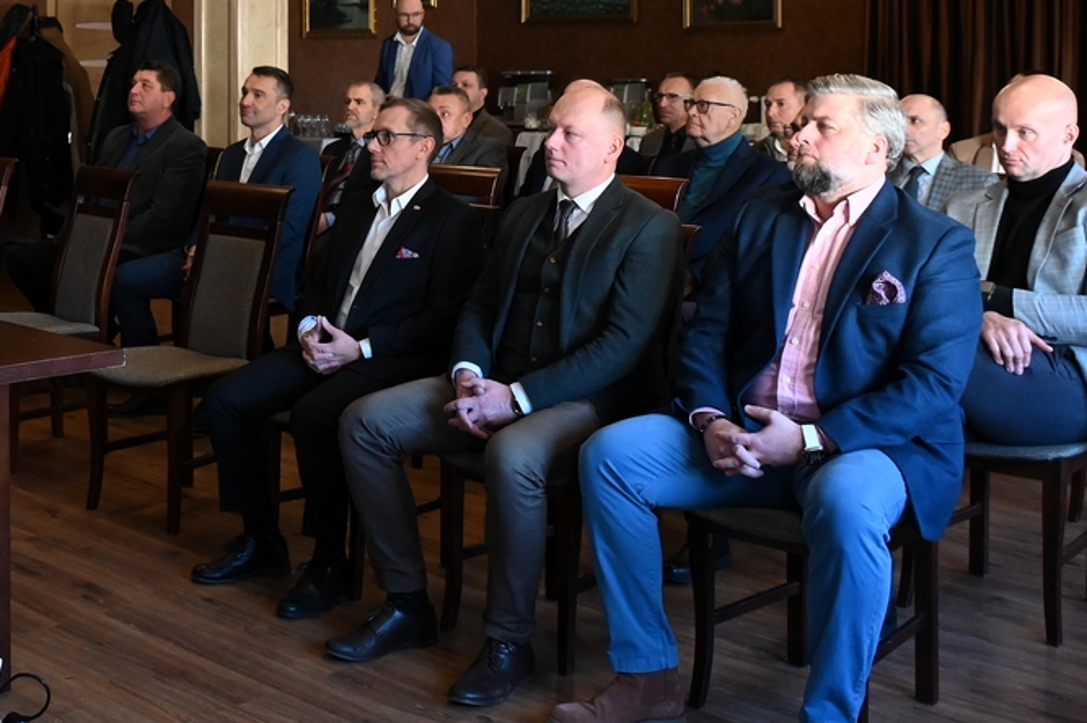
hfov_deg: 35.5
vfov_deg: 24.2
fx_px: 1630
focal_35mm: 54
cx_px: 192
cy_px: 52
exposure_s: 1/60
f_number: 6.3
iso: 3200
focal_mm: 24
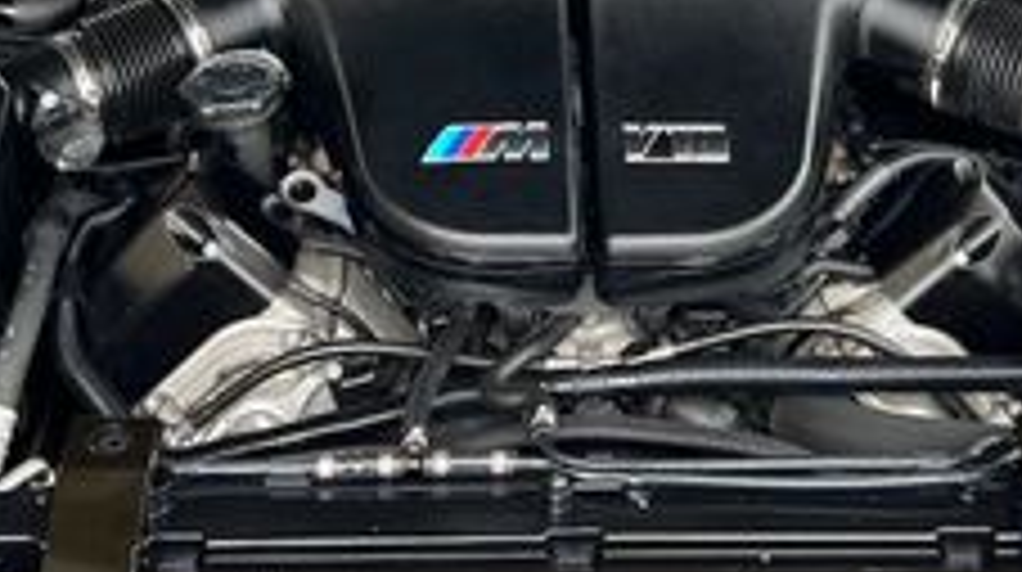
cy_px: -306
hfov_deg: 26.5
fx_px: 2165
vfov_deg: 14.0
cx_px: 558
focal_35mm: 80
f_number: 1.5
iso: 50
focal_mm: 5.7
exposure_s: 1/121
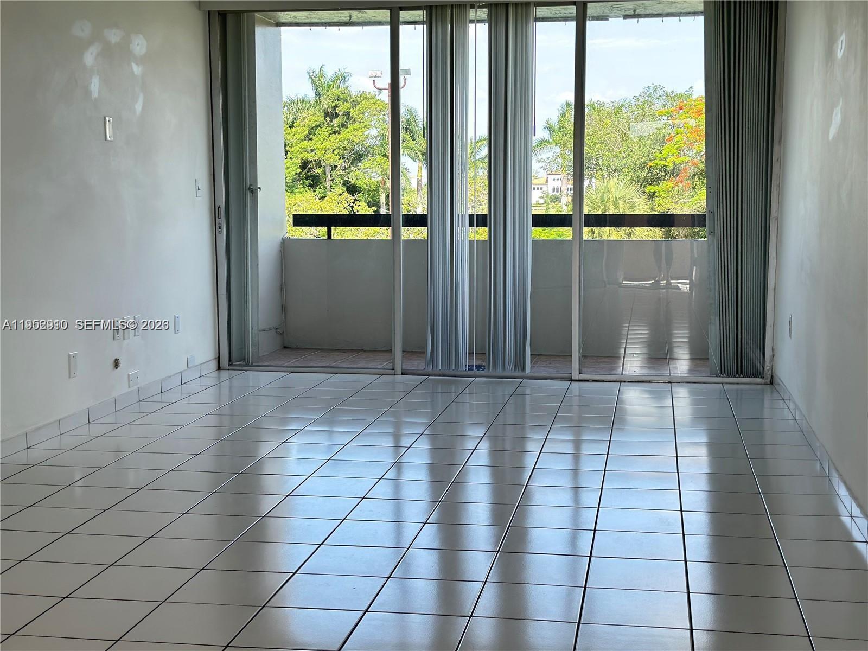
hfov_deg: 39.7
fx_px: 1204
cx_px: 434
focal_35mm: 48
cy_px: 326
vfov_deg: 30.3
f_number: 1.78
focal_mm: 6.86
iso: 80
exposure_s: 1/612
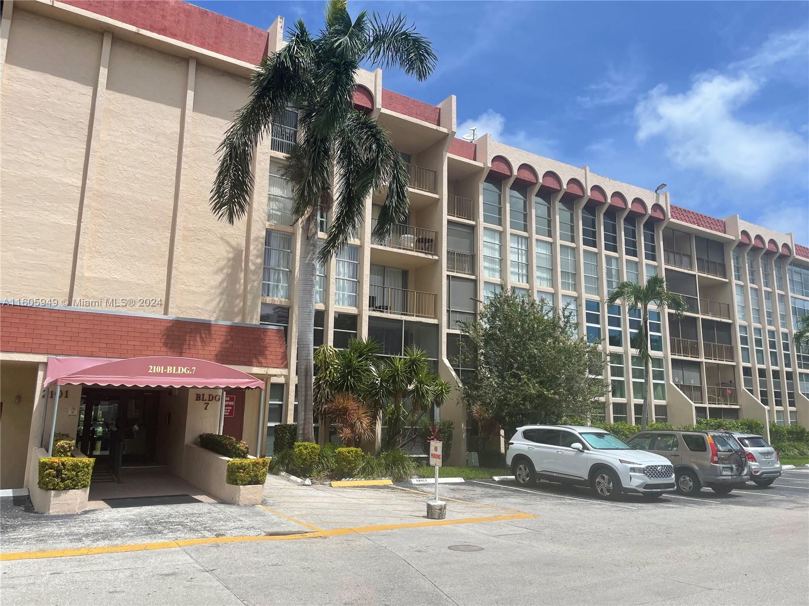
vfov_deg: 53.1
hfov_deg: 67.3
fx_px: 608
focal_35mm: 26
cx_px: 404
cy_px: 303
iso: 32
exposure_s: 1/4464
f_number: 1.6
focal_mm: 4.2
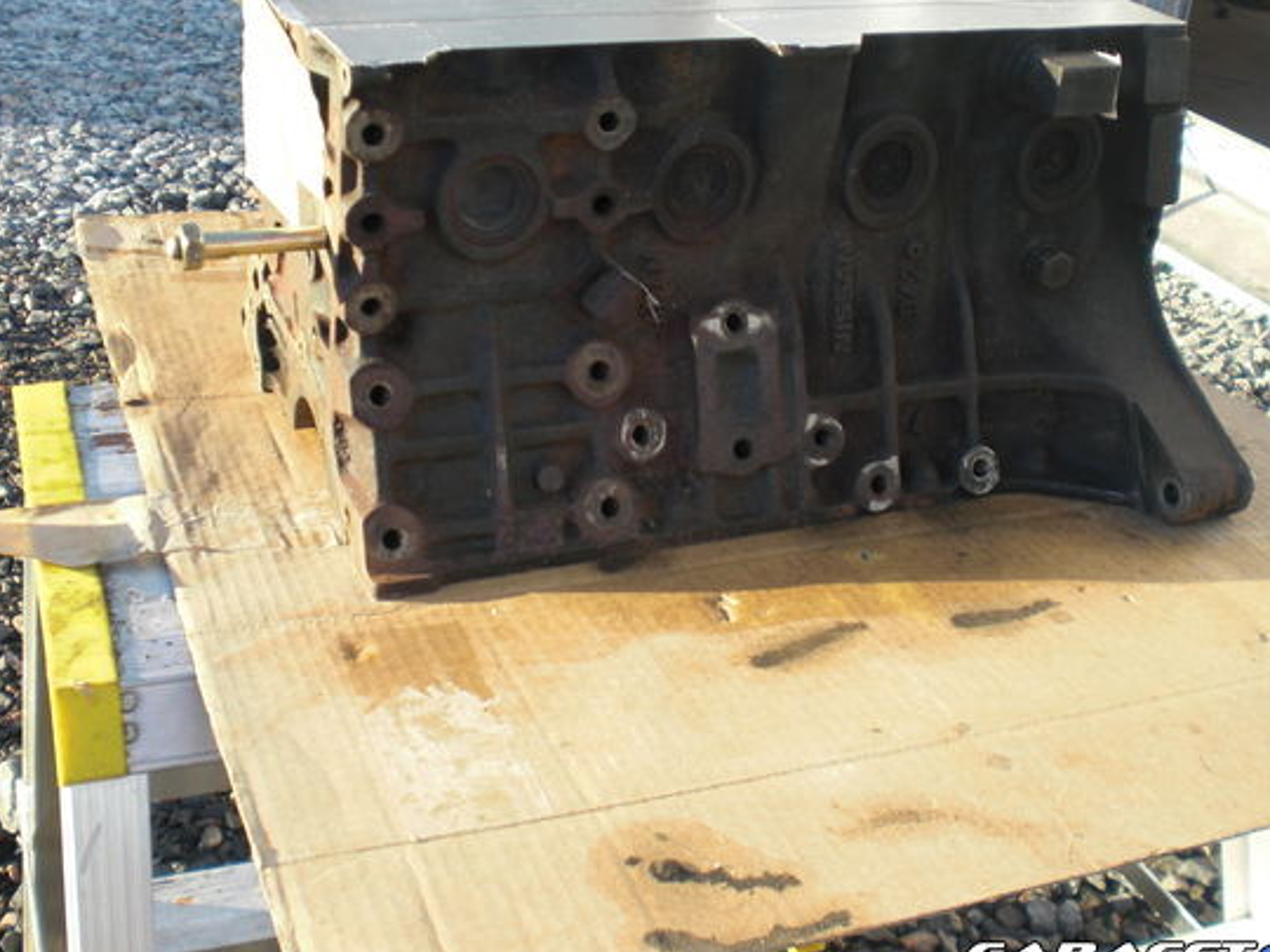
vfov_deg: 32.1
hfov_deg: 42.1
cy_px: 414
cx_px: 616
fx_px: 1651
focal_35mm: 45
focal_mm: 6.3
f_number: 3.1
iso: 64
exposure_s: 1/125
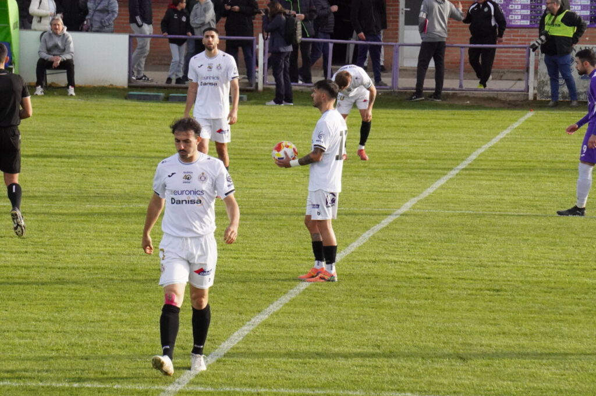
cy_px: 198
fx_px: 5211
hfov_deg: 6.5
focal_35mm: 315
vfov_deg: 4.4
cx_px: 298
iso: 6400
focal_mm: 210
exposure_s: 1/2000
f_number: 13
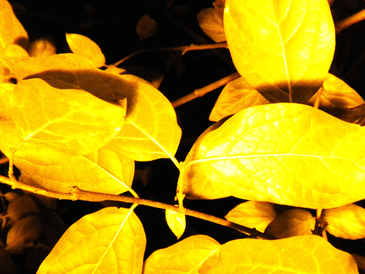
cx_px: 182
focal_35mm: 52
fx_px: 548
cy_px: 137
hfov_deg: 36.8
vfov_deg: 28.0
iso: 800
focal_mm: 9.1
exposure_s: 1/72.8
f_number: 4.3
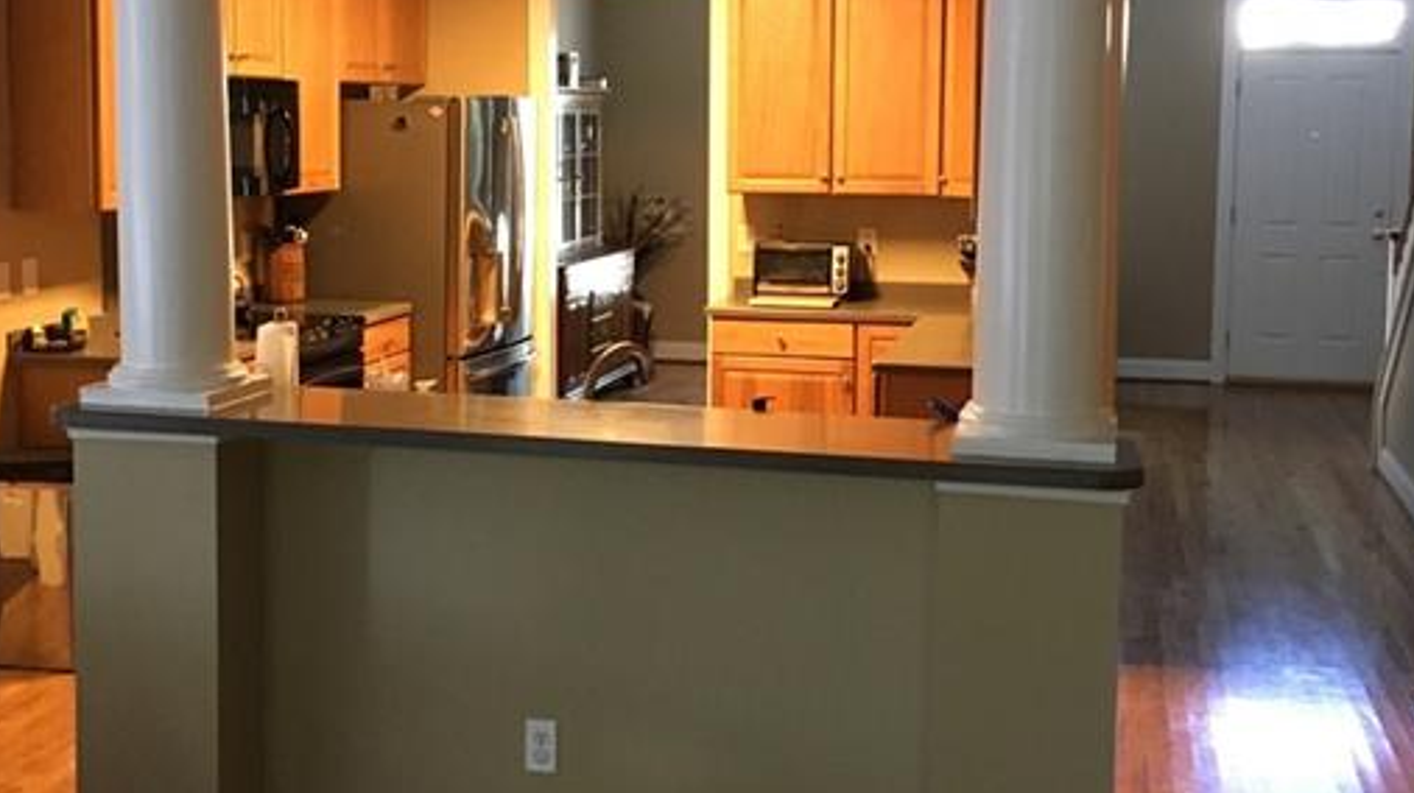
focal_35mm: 48
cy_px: 285
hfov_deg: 42.9
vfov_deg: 24.8
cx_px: 648
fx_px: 1799
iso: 200
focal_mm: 4.15
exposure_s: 1/15
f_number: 2.2
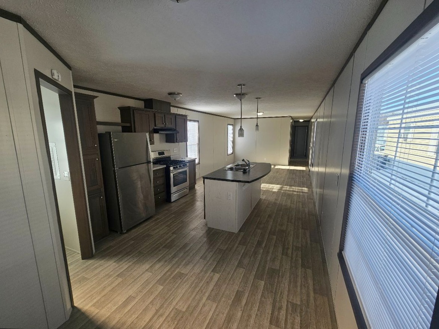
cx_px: 220
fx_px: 165
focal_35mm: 13
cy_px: 164
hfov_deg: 106.2
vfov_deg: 89.9
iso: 50
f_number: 2.2
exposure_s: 1/227
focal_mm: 2.2
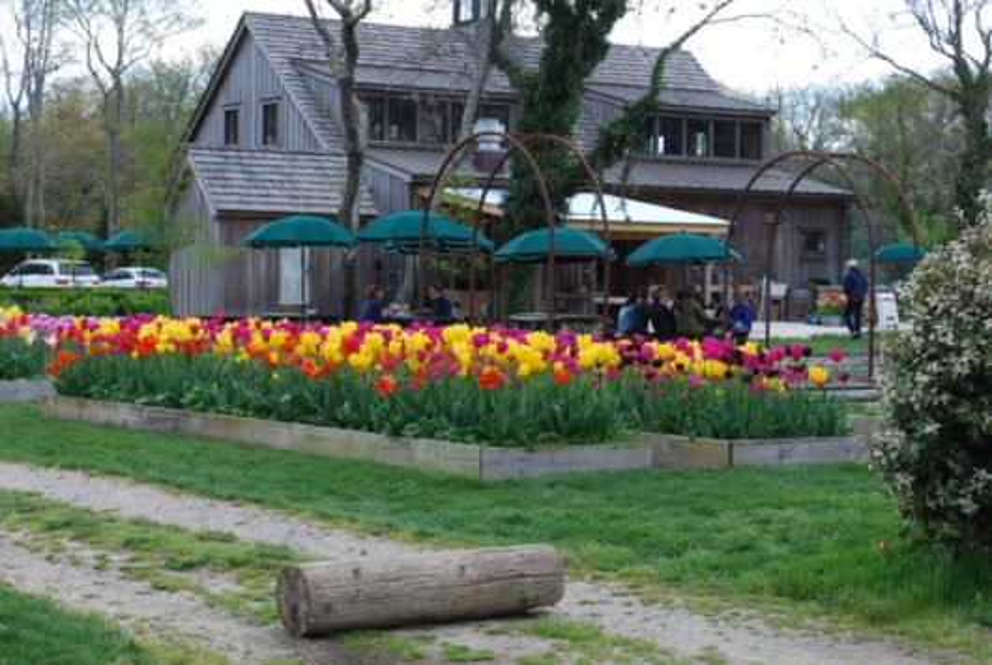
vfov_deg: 16.6
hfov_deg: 24.6
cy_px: 332
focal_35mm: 82
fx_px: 2276
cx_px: 496
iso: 200
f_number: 9
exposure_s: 1/100
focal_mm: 55
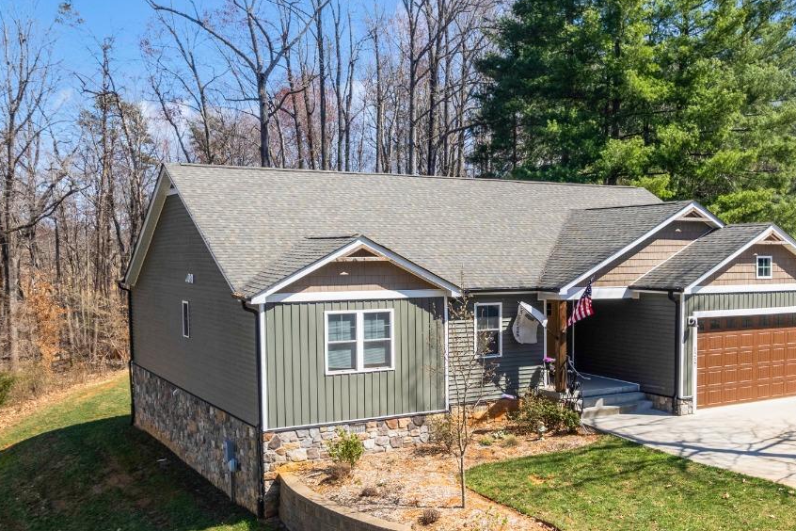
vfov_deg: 34.1
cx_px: 530
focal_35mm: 39
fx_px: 862
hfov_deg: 48.7
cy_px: 323
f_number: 2.8
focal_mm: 8.38
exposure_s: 1/180
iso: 110
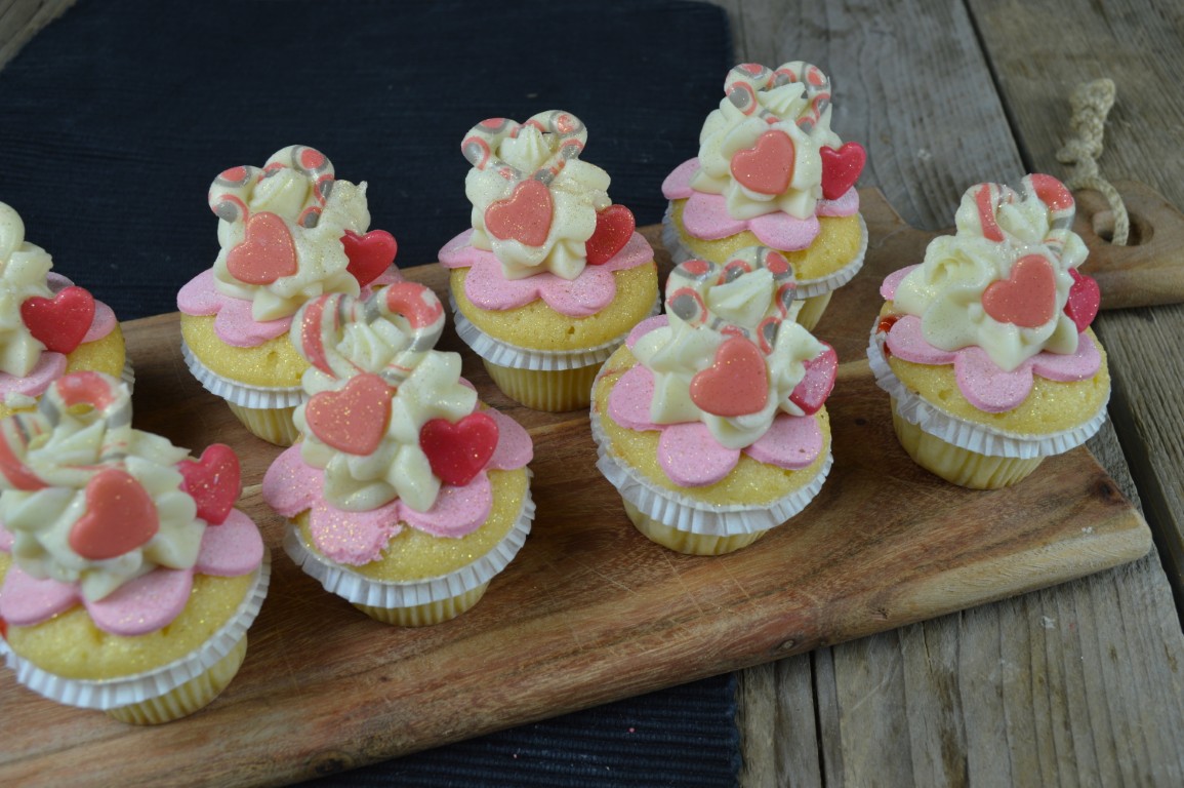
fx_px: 1183
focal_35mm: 36
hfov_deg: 53.2
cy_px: 394
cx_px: 592
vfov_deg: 36.8
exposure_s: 1/8
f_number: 7.1
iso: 100
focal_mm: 24
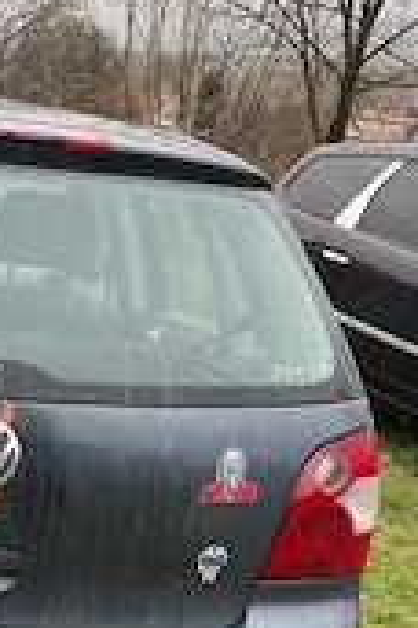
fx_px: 1062
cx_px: -59
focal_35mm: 61
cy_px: 595
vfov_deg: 31.0
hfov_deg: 21.0
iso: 40
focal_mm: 5.1
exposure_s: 1/121
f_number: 1.6
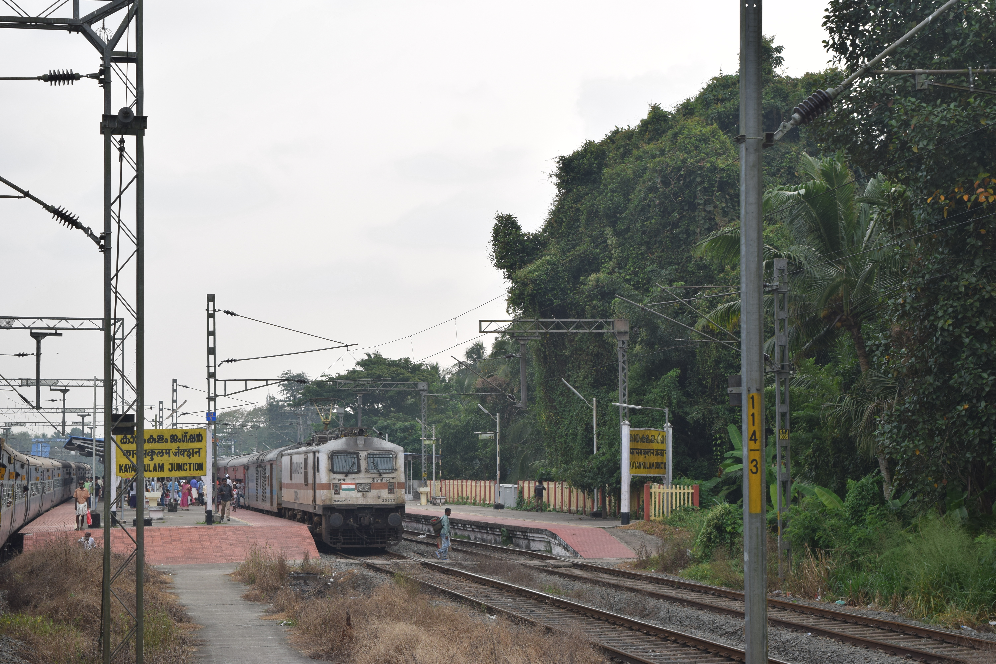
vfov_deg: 16.6
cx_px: 498
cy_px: 332
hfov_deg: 24.6
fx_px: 2282
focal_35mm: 82
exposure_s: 1/320
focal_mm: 55
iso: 200
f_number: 9
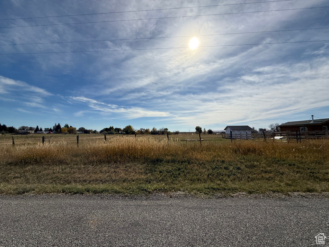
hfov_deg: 102.1
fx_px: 133
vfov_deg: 85.7
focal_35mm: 14
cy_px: 124
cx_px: 164
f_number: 2.2
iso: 40
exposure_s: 1/6173
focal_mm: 2.22
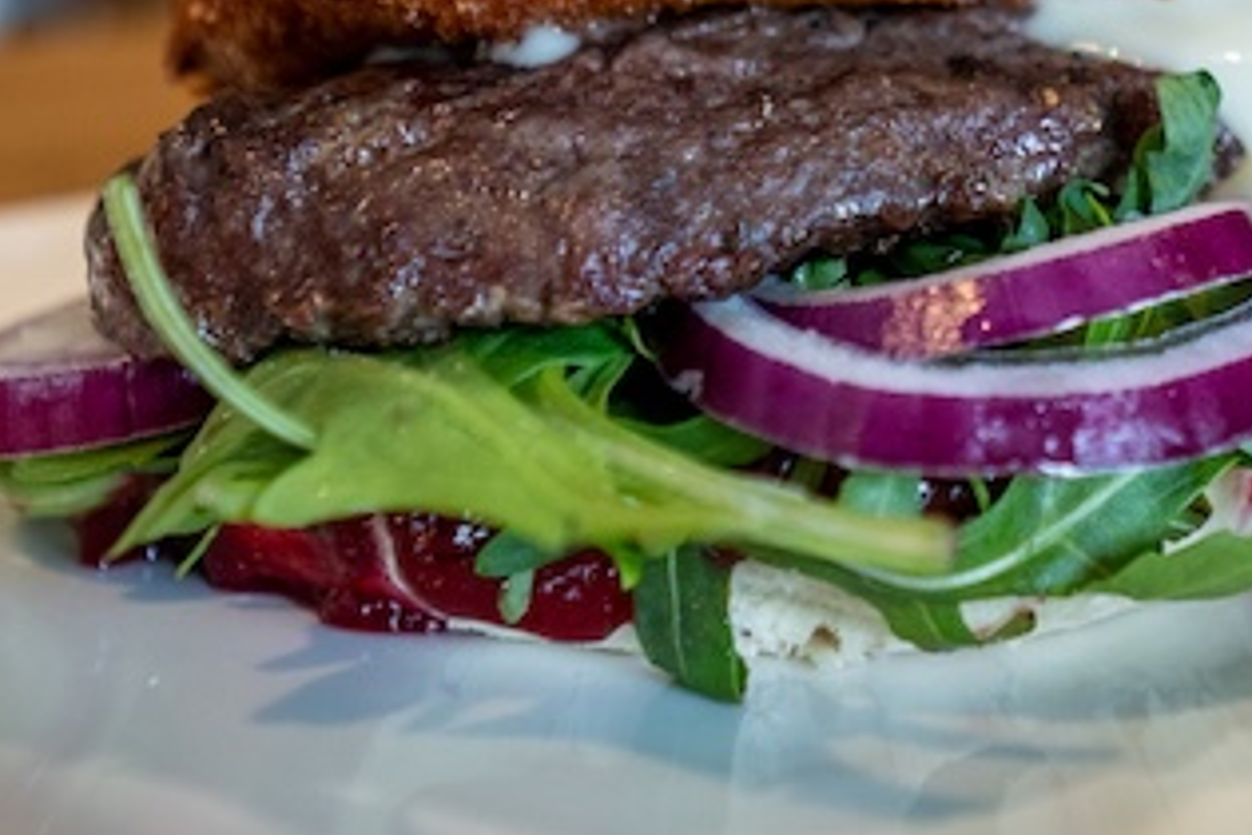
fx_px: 2121
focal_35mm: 61
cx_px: 1081
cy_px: -521
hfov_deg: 31.6
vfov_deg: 18.8
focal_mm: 16
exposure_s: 1/100
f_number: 2.8
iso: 800
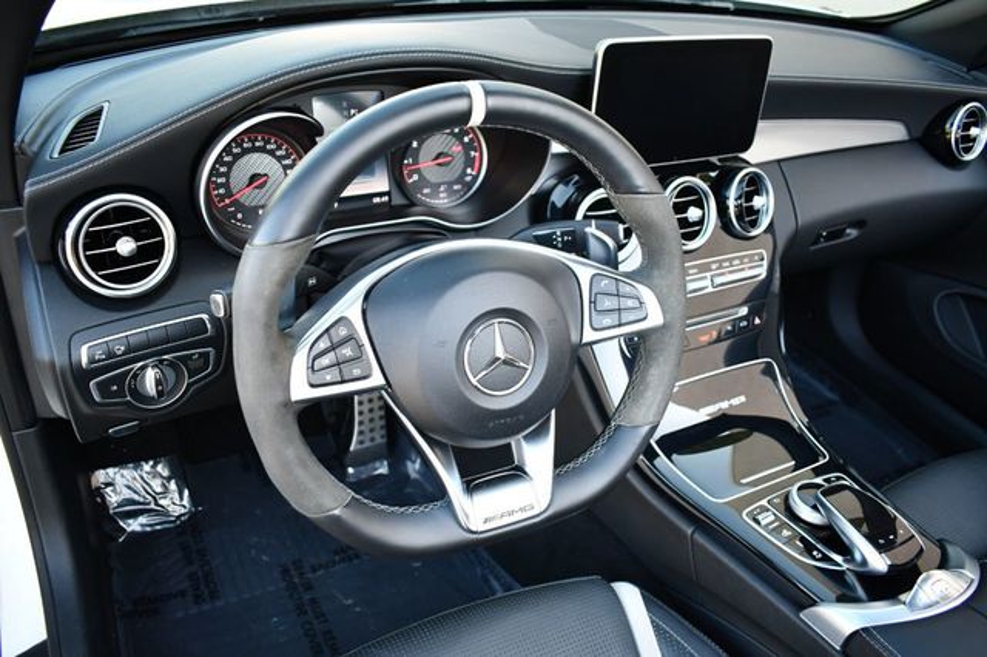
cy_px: 328
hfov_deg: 62.0
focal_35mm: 30
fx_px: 822
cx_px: 494
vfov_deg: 43.6
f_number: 3.5
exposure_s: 1/200
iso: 800
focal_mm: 20
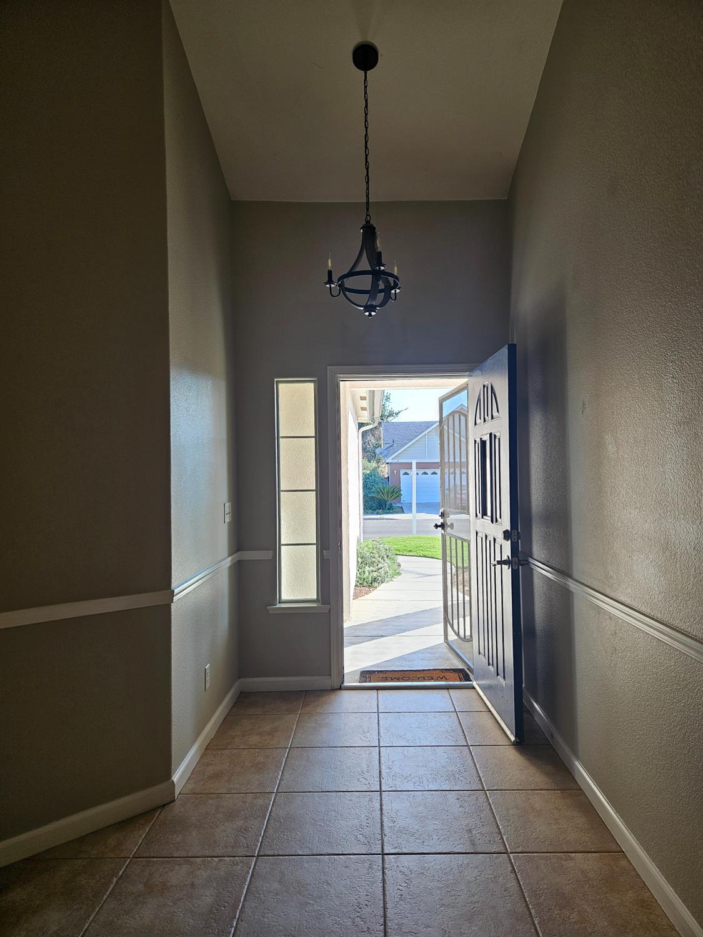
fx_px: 623
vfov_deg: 73.9
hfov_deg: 58.9
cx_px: 352
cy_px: 468
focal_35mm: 23
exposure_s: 1/120
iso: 32
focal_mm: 5.4
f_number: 1.8
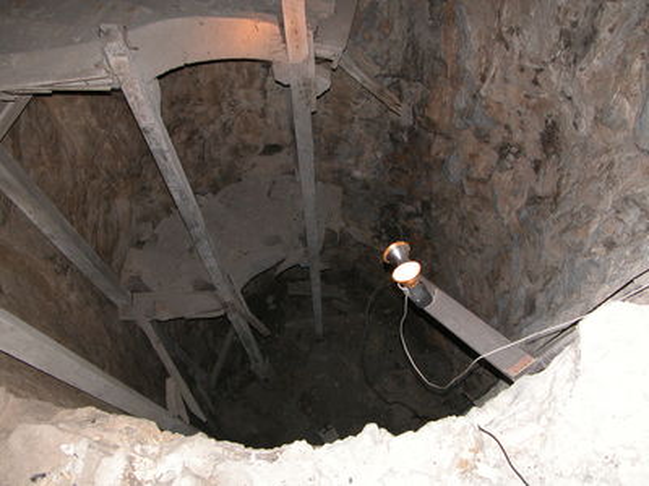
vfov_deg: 40.7
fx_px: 656
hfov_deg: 52.6
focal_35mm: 35
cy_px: 243
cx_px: 324
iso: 200
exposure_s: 1/60
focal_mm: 8.9
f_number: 2.8
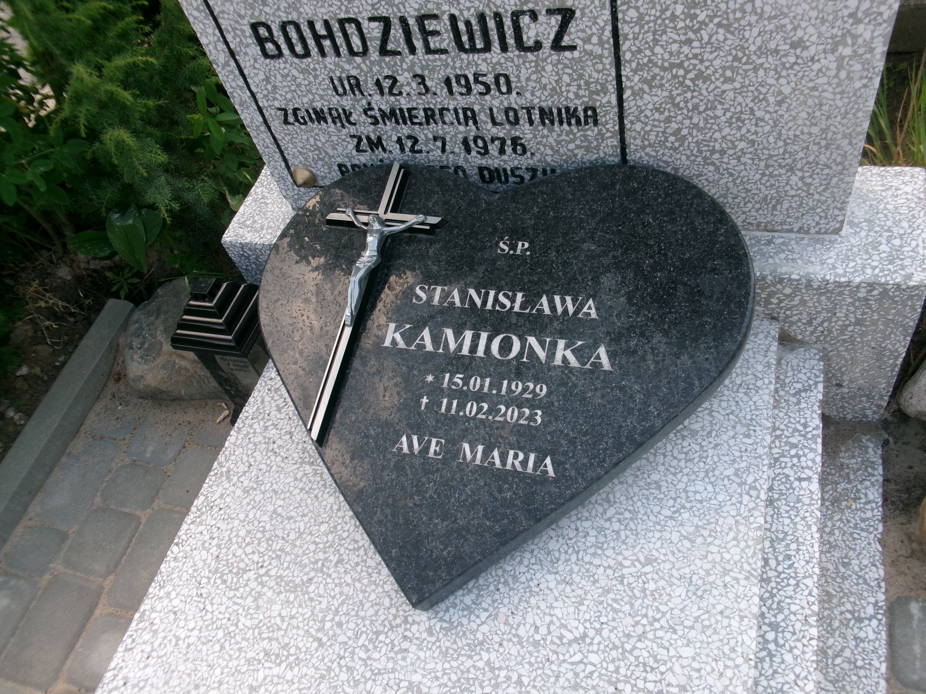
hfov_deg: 63.4
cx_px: 463
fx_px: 749
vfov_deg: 49.7
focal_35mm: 28
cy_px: 347
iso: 100
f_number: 3.9
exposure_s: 1/200
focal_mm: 5.1
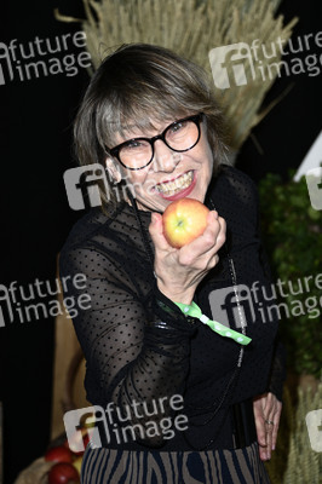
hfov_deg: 13.9
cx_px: 161
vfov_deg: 20.8
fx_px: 1317
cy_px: 242
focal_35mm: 98
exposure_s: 1/250
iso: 500
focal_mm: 98
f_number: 5.3
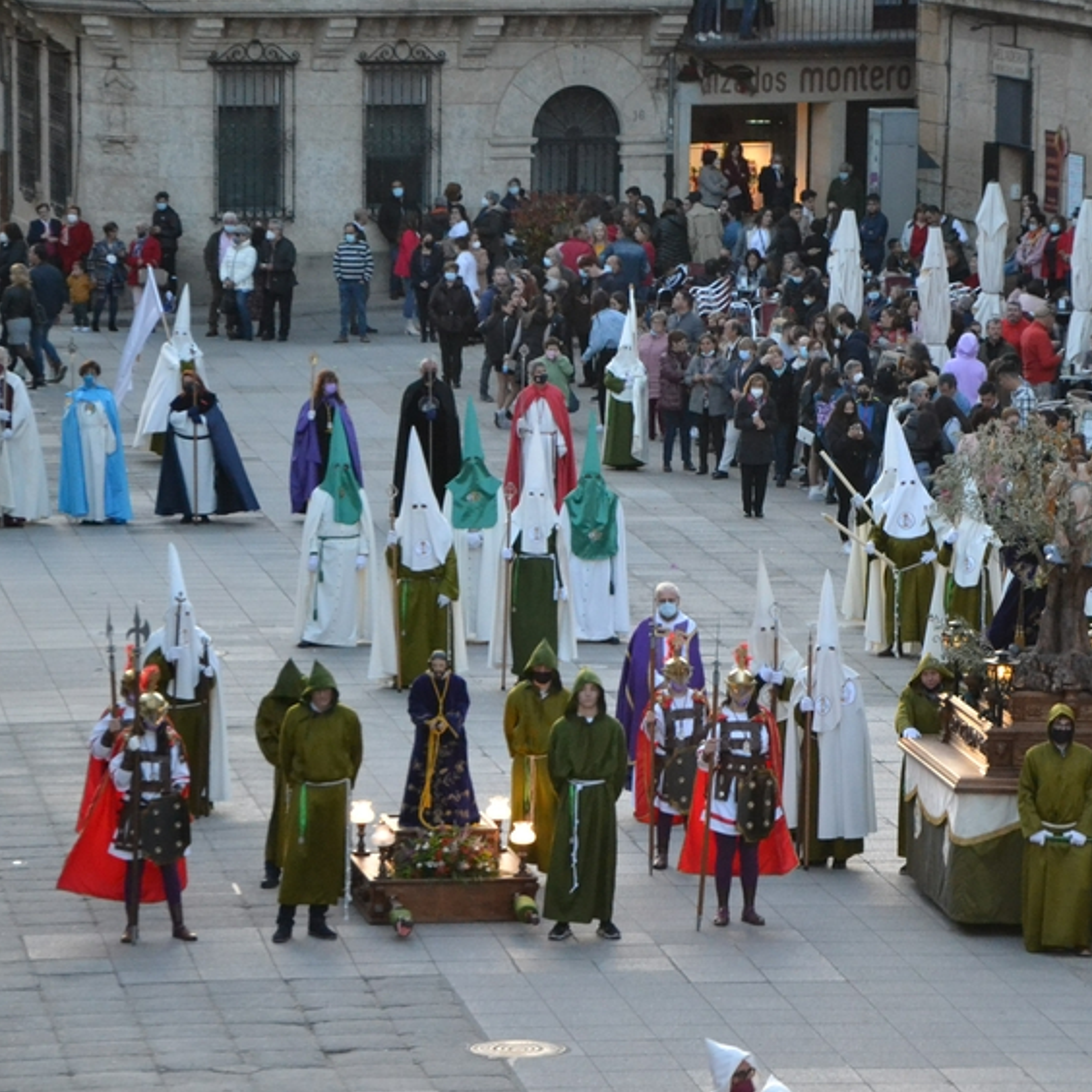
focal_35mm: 202
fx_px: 7197
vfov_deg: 8.7
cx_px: 734
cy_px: 547
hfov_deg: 8.7
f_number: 5.6
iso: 3200
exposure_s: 1/250
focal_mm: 105
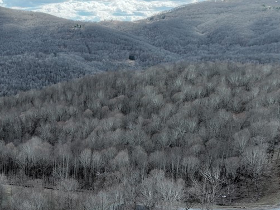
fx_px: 396
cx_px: -4
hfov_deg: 35.0
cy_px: 145
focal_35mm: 49
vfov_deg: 29.4
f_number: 2.8
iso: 410
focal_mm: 12.29
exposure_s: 1/1250
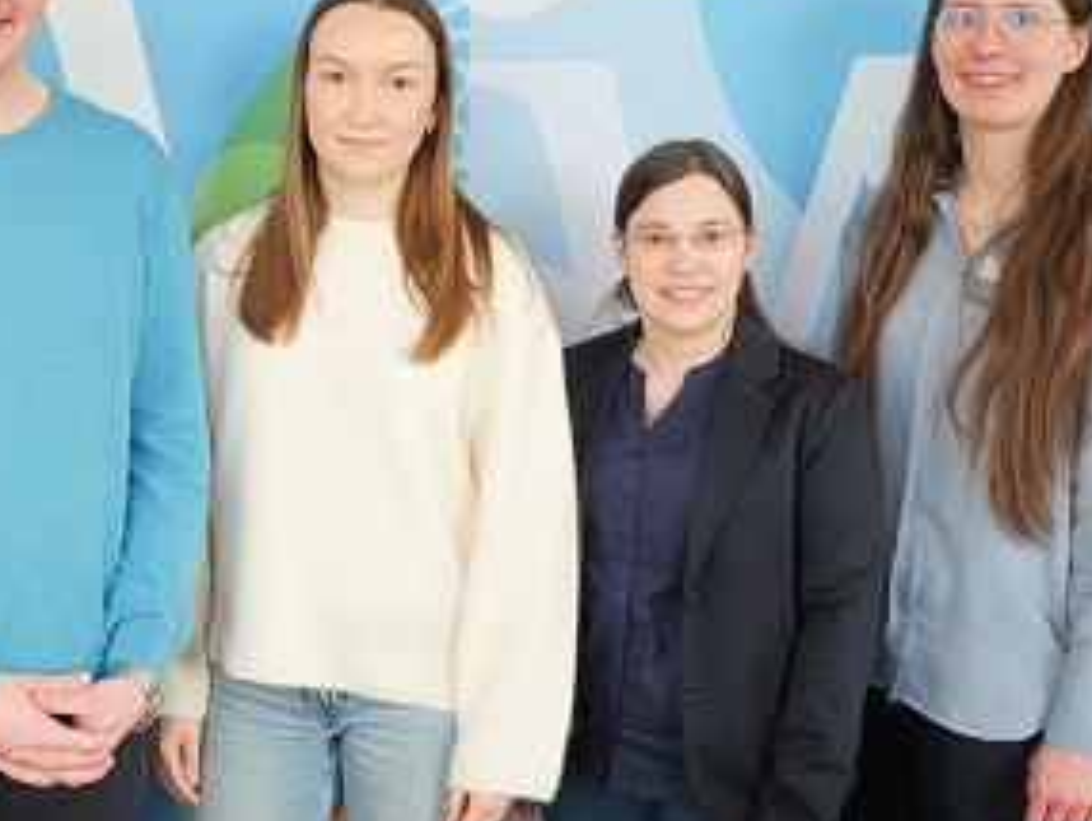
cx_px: 231
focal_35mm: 49
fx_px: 1547
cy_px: 315
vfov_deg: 29.6
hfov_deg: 37.6
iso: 320
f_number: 3.7
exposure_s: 1/60
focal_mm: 15
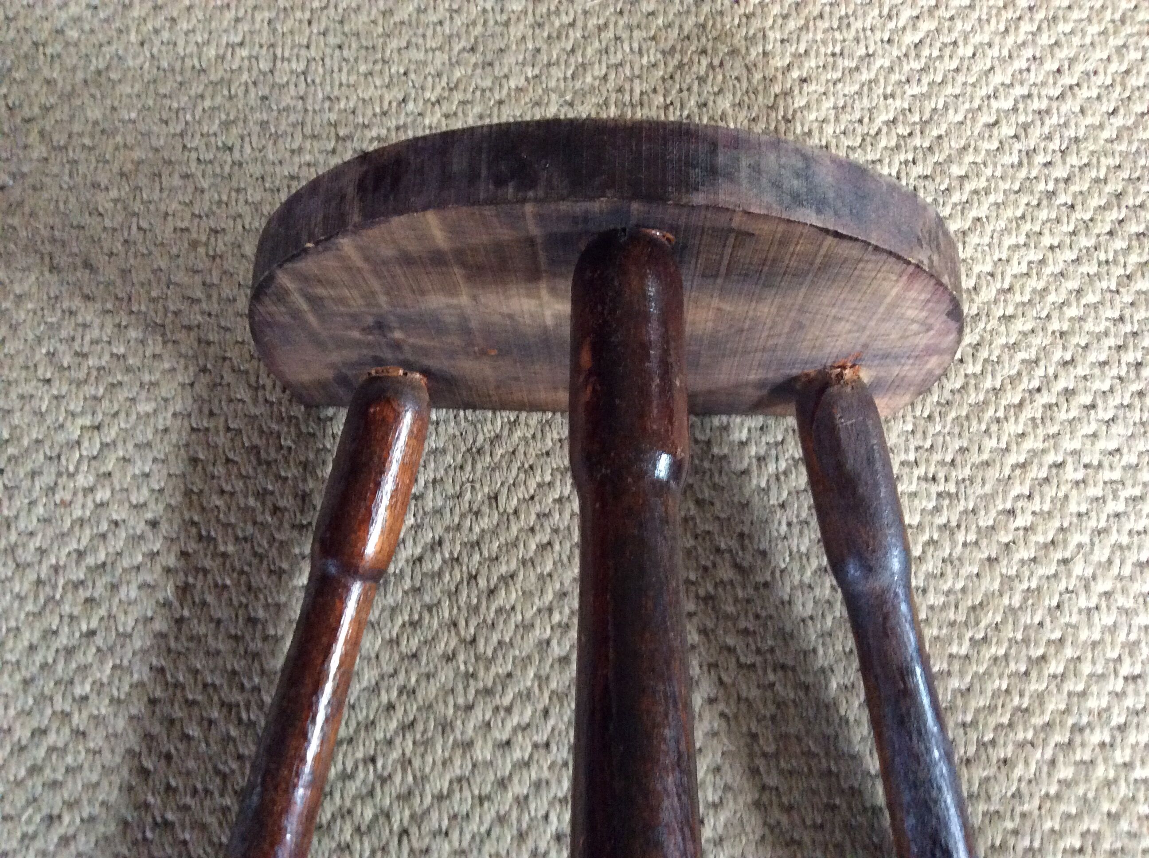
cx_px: 574
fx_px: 1061
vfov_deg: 44.1
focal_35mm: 32
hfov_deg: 56.9
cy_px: 429
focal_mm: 3.3
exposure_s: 1/17
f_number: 2.4
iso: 320
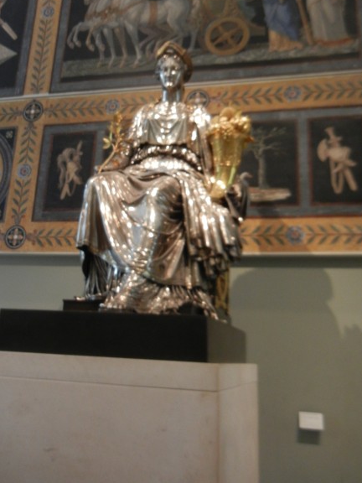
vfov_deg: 46.3
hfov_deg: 35.9
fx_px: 558
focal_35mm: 40
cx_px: 160
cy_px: 175
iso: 400
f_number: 3.5
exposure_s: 1/18
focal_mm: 5.4
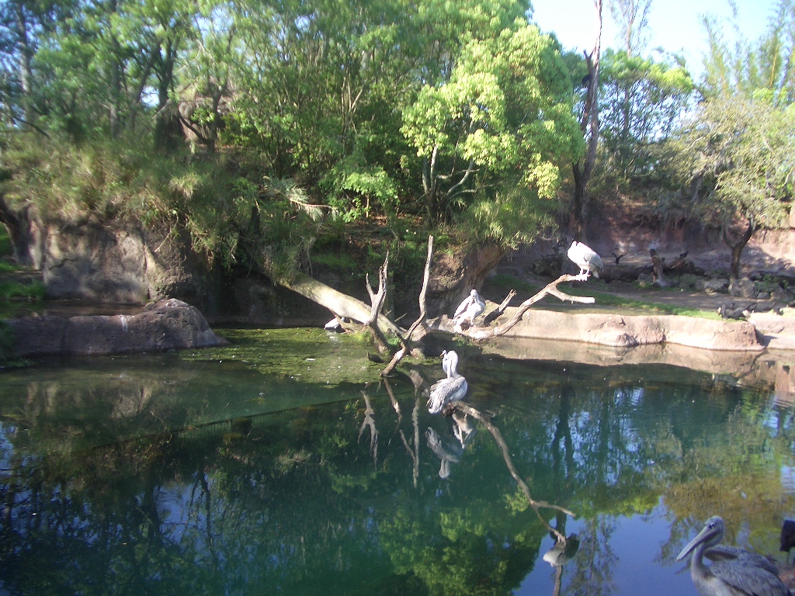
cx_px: 398
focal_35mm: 35
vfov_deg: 40.7
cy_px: 298
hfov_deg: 52.6
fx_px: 804
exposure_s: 1/250
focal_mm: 5.8
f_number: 2.6
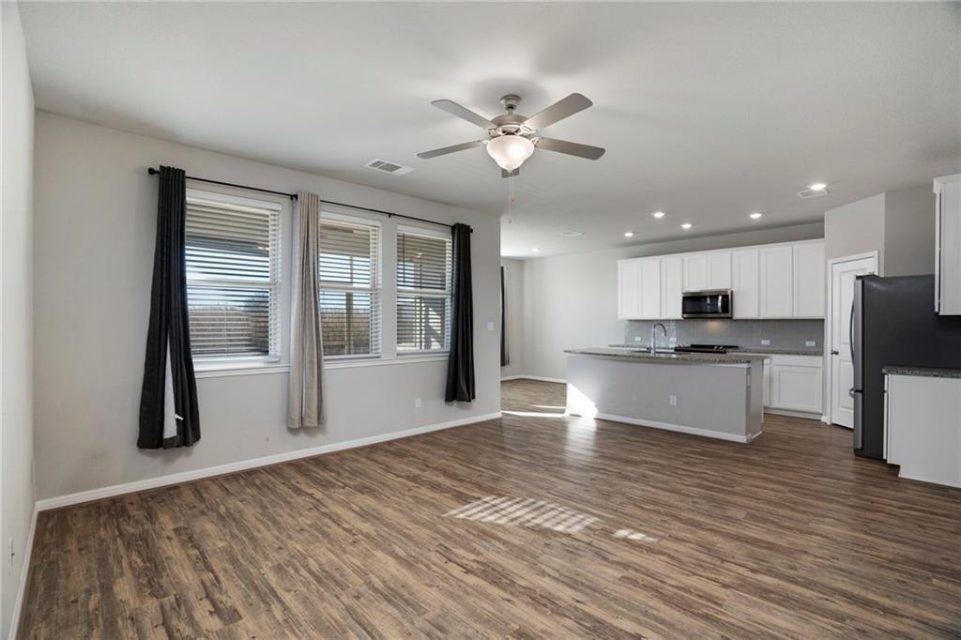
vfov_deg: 73.7
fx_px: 427
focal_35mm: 16
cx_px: 480
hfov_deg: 96.8
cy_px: 320
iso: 500
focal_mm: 16
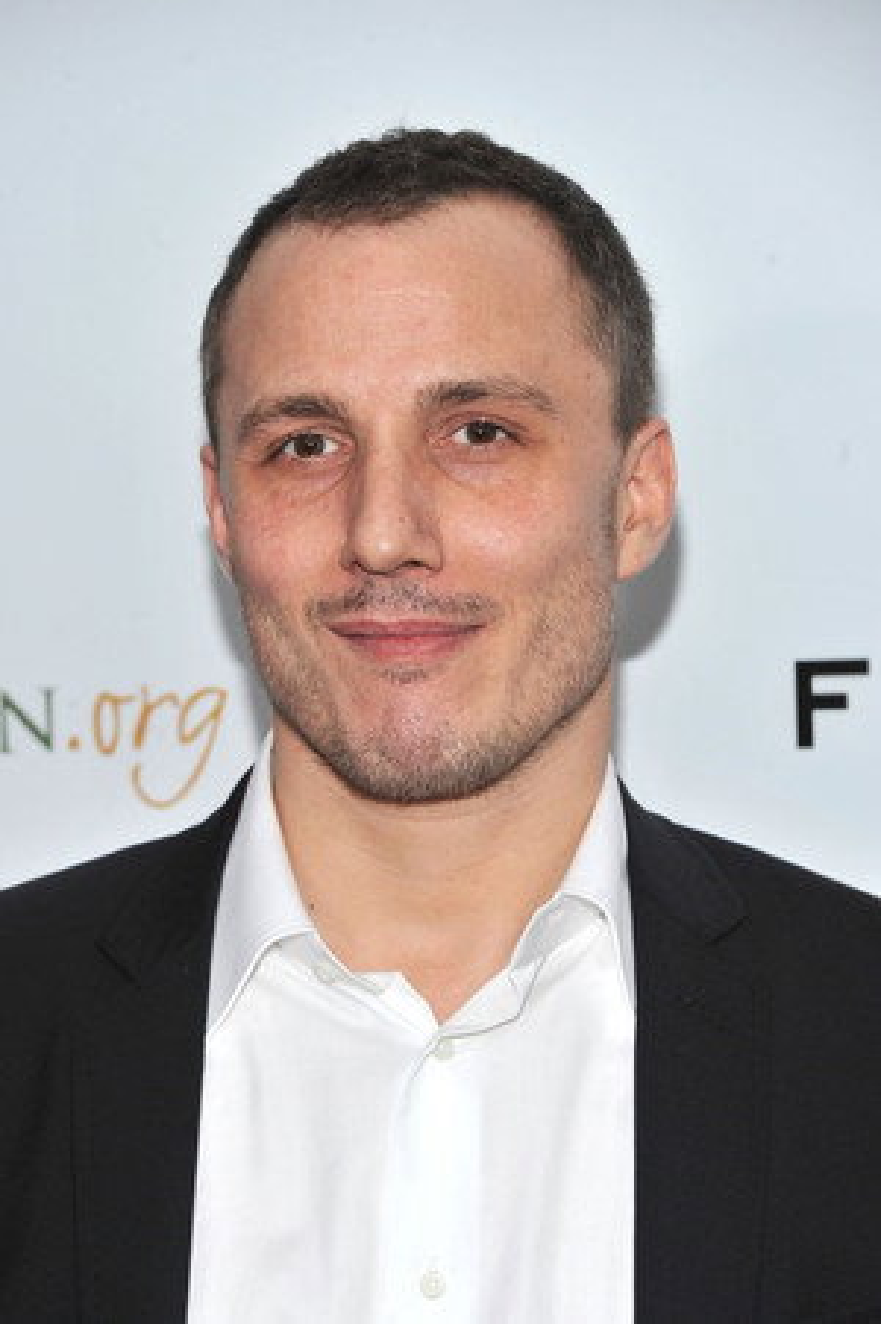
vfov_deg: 13.7
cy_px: 662
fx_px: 5514
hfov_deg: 9.1
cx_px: 440
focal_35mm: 150
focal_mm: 150
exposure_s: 1/160
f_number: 7.1
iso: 320
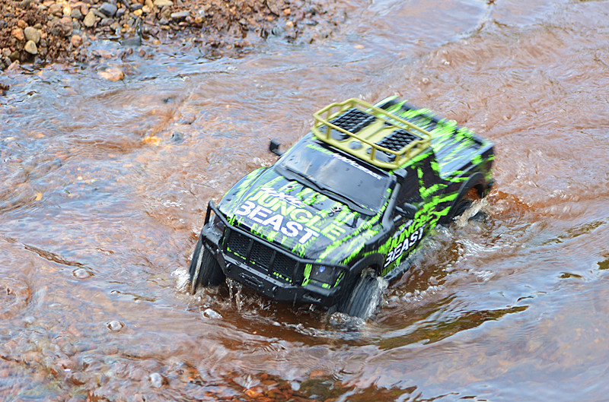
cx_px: 304
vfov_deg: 11.4
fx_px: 2025
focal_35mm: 120
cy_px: 201
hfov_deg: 17.1
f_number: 5.6
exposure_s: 1/60
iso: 100
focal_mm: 80
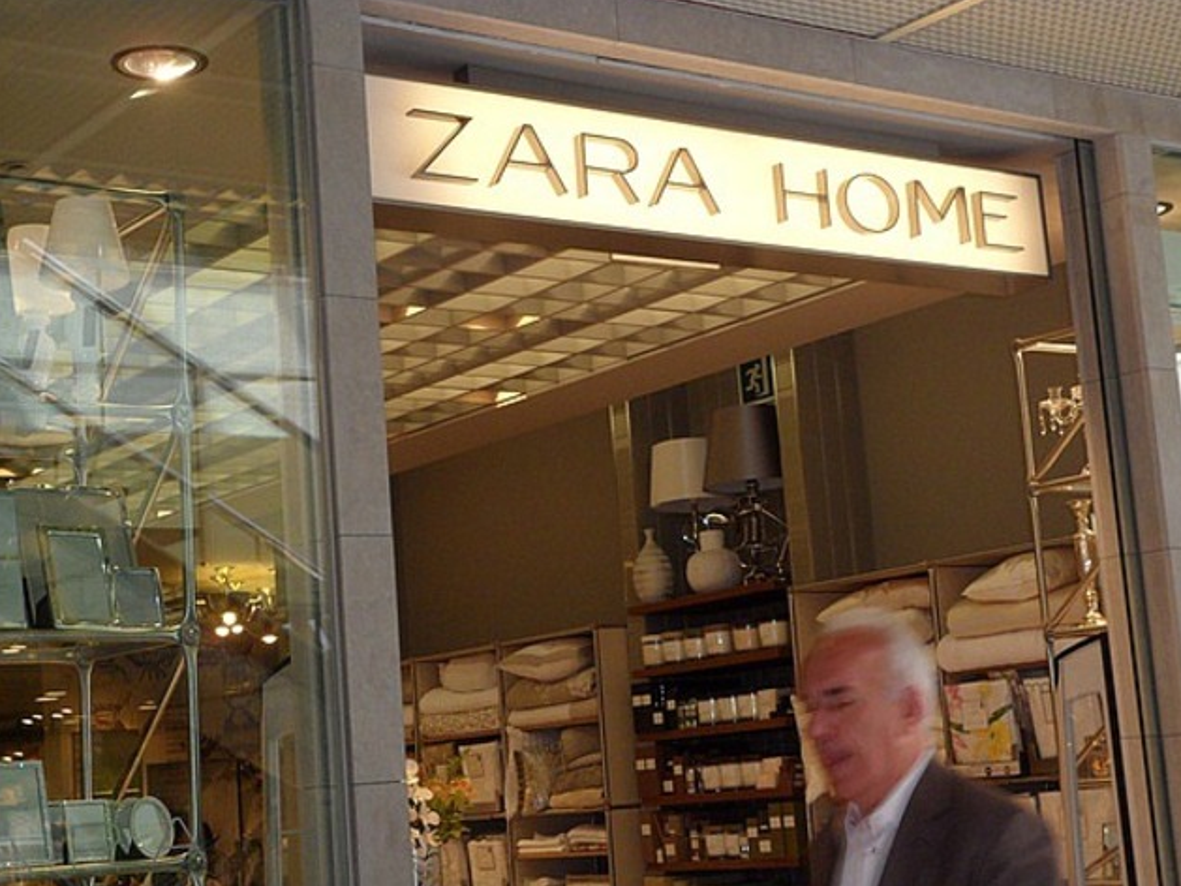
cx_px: 596
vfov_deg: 22.9
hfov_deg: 30.3
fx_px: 2184
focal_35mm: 64
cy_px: 439
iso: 240
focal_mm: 11.2
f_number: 5.6
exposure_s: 1/60
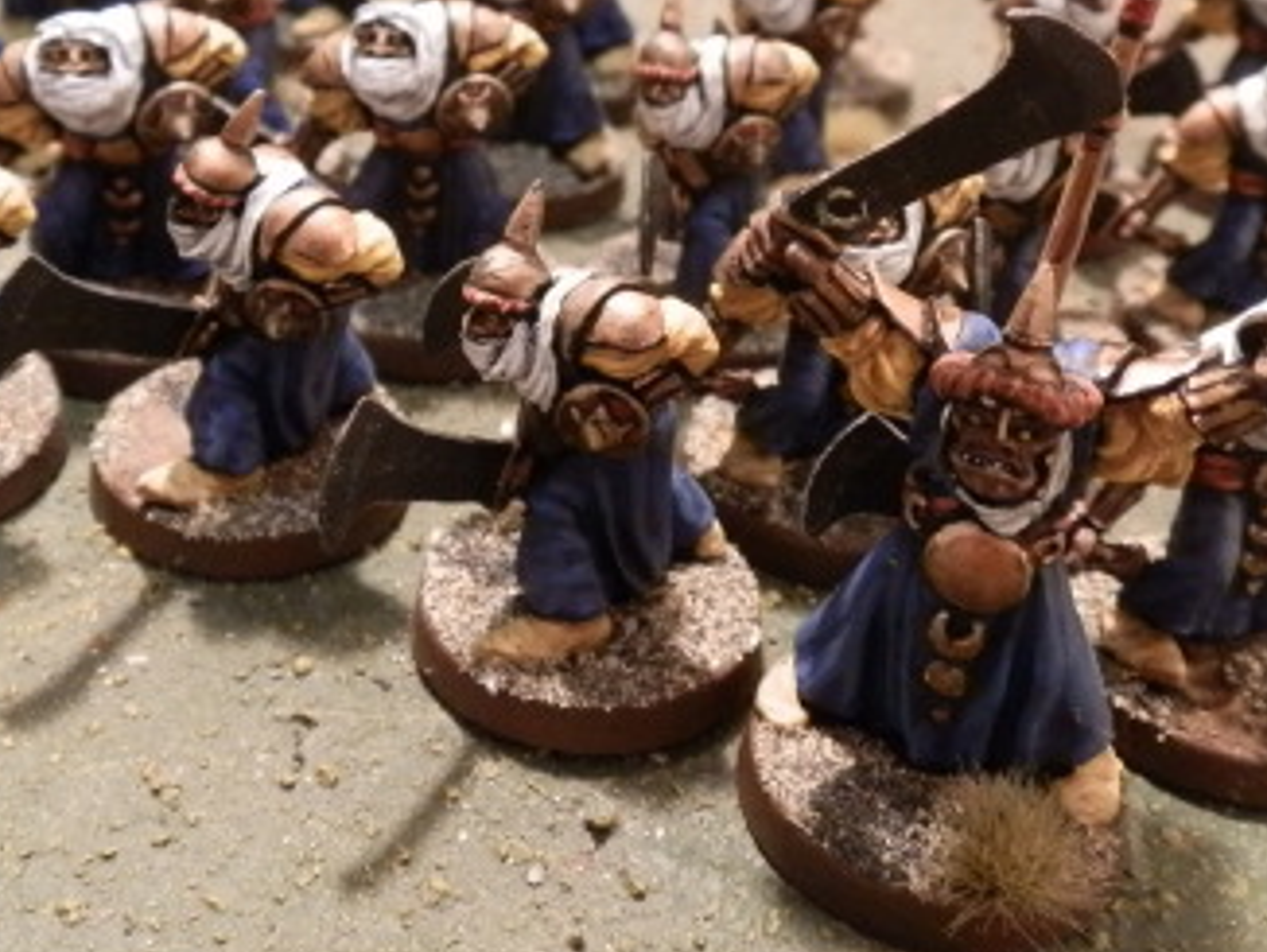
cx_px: 548
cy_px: 229
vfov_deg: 31.0
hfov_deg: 41.1
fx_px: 1685
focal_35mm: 46
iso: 400
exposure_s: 1/40
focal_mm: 5
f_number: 3.1
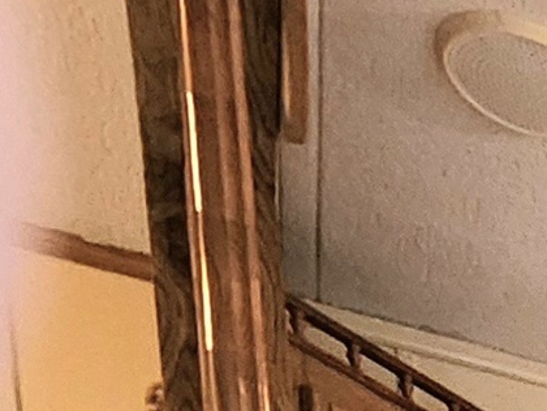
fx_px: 1501
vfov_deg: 9.9
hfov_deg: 11.4
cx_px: 1651
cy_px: 1361
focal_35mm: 95
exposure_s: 1/60.2
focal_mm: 2.2
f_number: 2.2
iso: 320
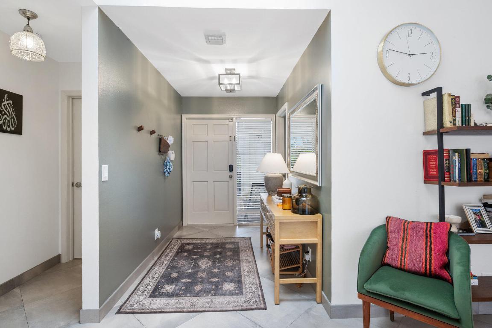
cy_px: 164
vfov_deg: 67.4
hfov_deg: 90.0
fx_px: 246
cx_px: 246
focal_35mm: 18
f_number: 7.1
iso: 250
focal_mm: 18
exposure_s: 1/8
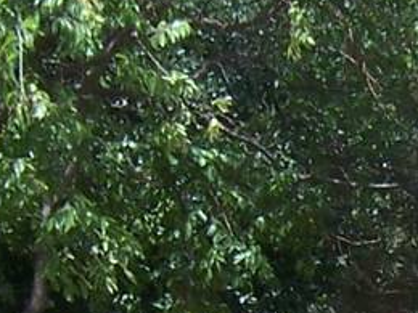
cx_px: 574
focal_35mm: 203
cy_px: 530
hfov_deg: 9.5
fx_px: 2451
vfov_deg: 7.2
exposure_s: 1/500
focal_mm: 5.5
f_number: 3.4
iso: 80
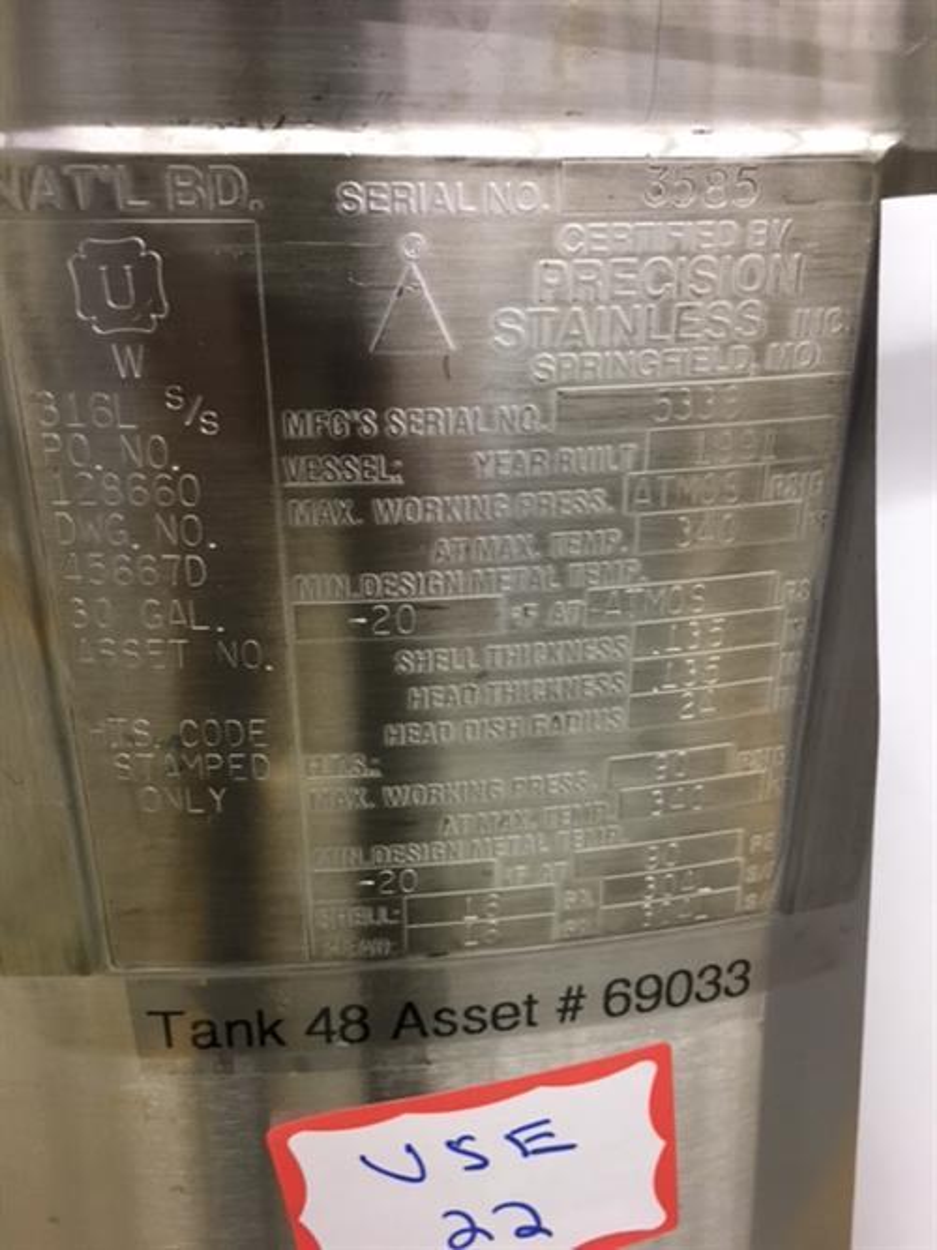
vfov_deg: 61.7
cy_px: 625
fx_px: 1047
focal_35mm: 29
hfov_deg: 48.2
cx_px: 468
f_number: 2.2
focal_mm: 4.15
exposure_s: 1/30
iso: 100
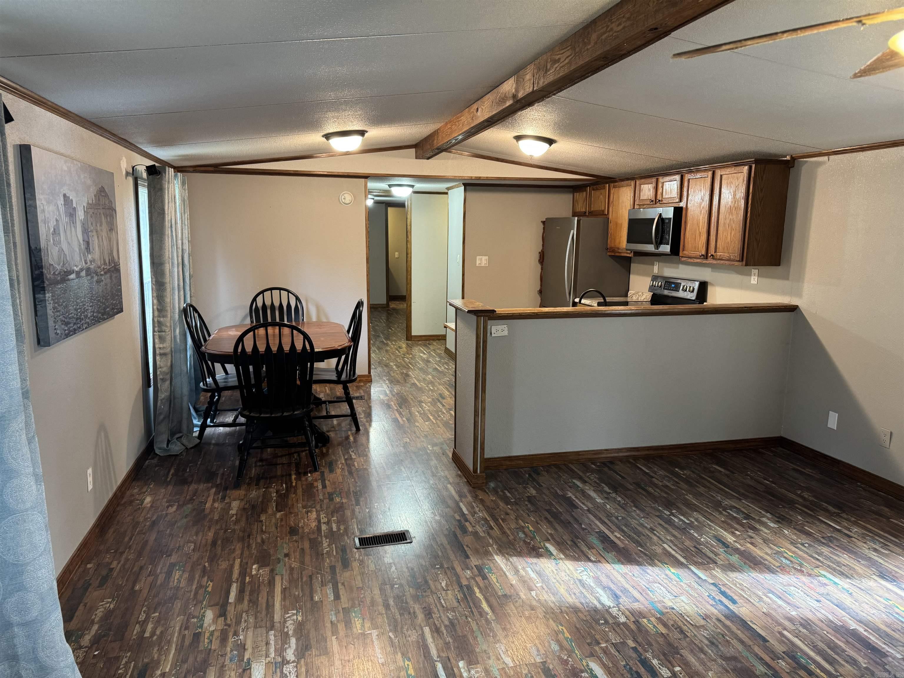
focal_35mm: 24
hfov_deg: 71.6
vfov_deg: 56.8
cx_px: 452
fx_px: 627
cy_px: 339
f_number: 1.78
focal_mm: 6.76
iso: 250
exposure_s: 1/60
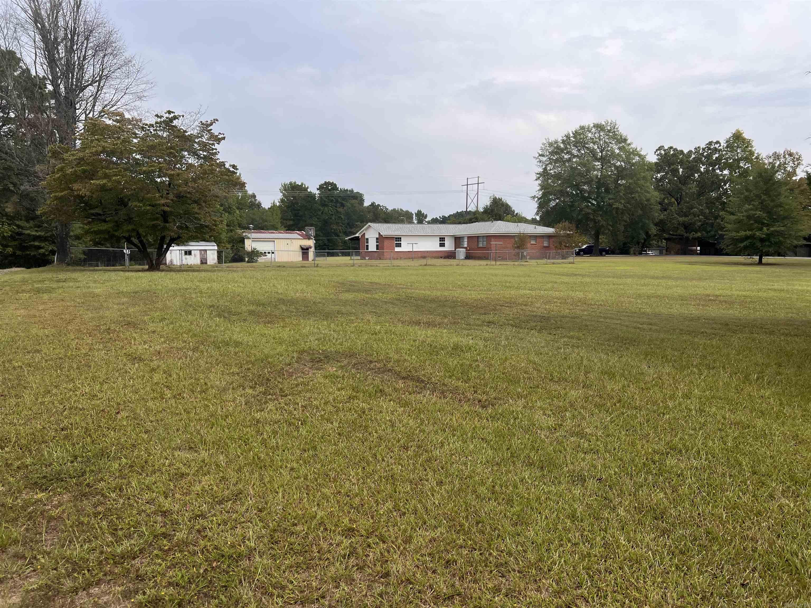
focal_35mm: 26
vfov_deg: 53.1
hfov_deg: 67.3
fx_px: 609
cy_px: 304
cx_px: 406
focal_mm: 5.7
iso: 50
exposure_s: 1/3460
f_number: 1.5
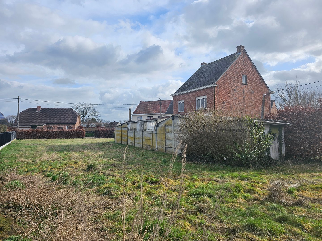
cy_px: 120
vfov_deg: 58.9
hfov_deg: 73.9
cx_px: 161
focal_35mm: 23
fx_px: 214
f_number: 1.7
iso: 10
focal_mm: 6.3
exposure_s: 1/973
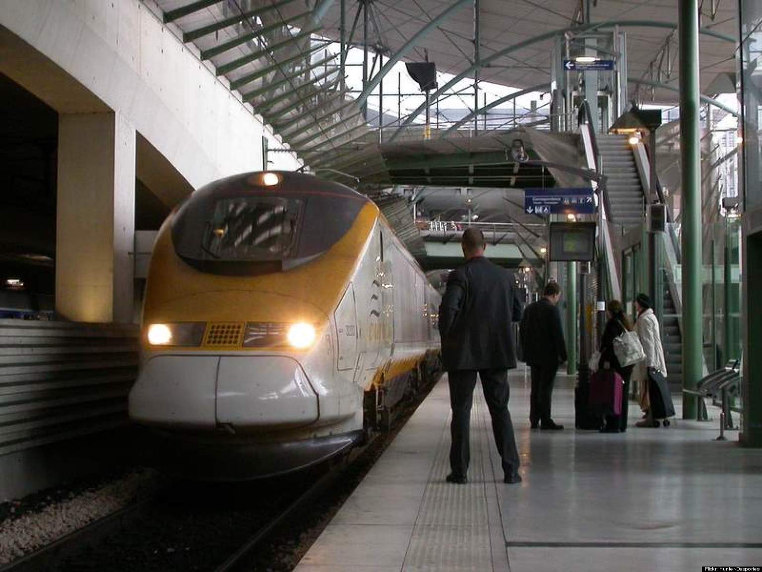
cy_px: 286
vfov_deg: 31.5
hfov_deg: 41.2
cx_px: 381
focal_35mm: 46
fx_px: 1013
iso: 200
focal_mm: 9.6
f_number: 4
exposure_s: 1/70.9
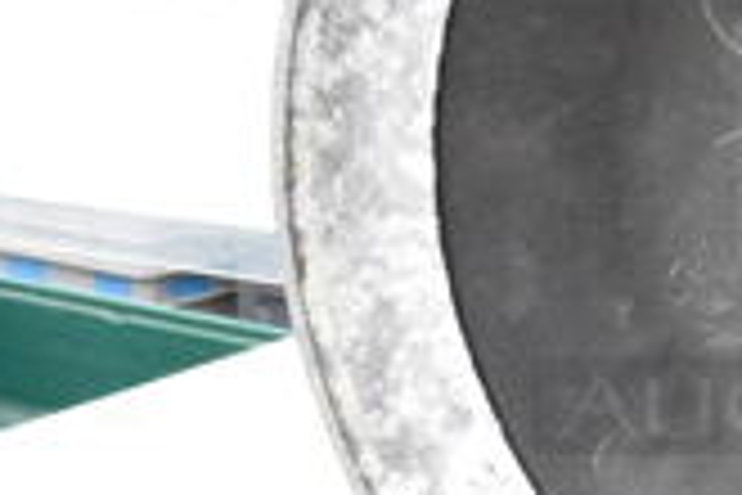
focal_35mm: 100
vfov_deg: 13.7
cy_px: 216
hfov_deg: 18.6
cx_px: 1034
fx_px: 2061
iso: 6400
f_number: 10
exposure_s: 1/400
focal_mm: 18
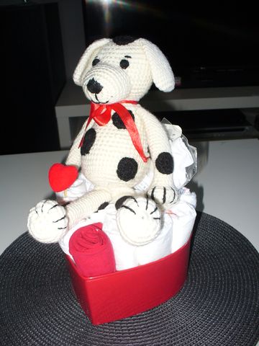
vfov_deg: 50.1
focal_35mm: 37
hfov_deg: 38.7
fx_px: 369
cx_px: 130
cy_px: 173
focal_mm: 6.1
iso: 100
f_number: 2.8
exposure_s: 1/30
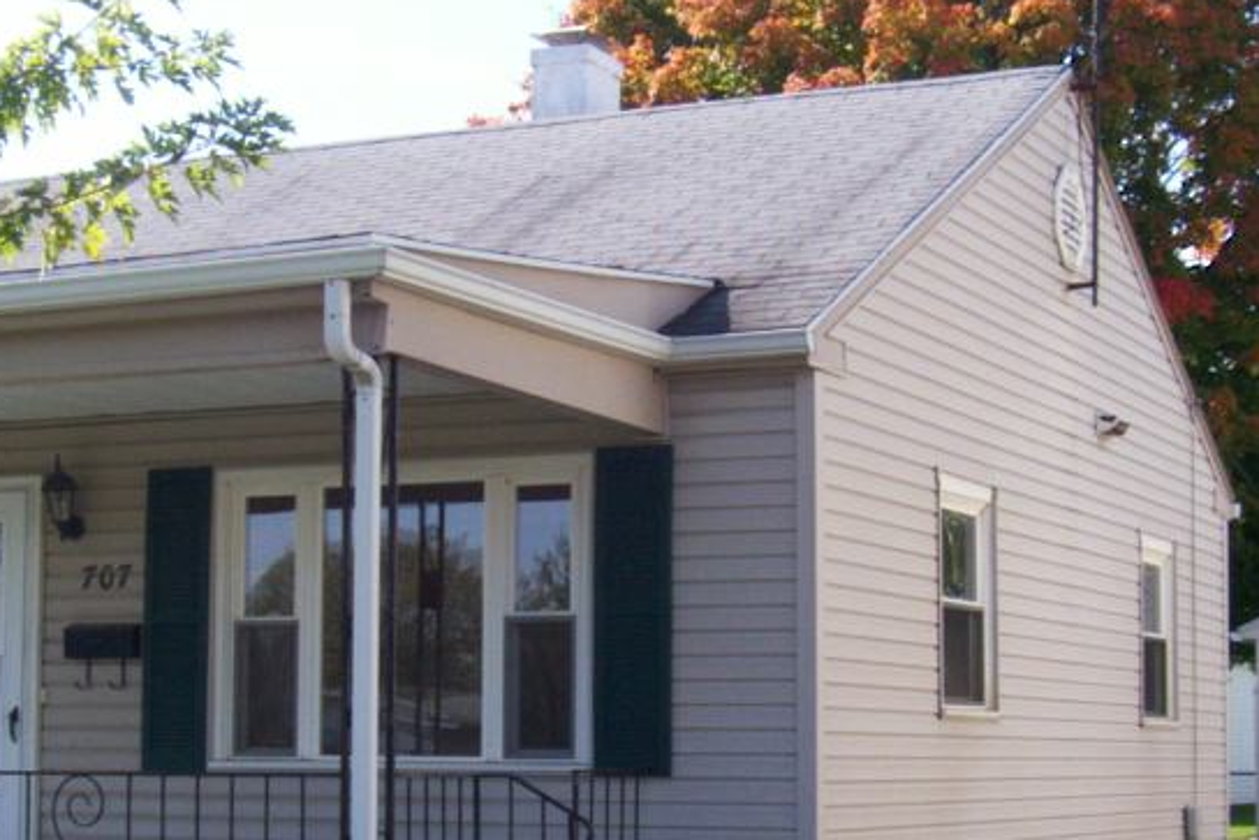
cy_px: 639
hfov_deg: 25.7
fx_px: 2763
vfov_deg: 17.2
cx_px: 616
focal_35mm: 79
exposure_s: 1/254
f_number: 5.1
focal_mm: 5.6
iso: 80
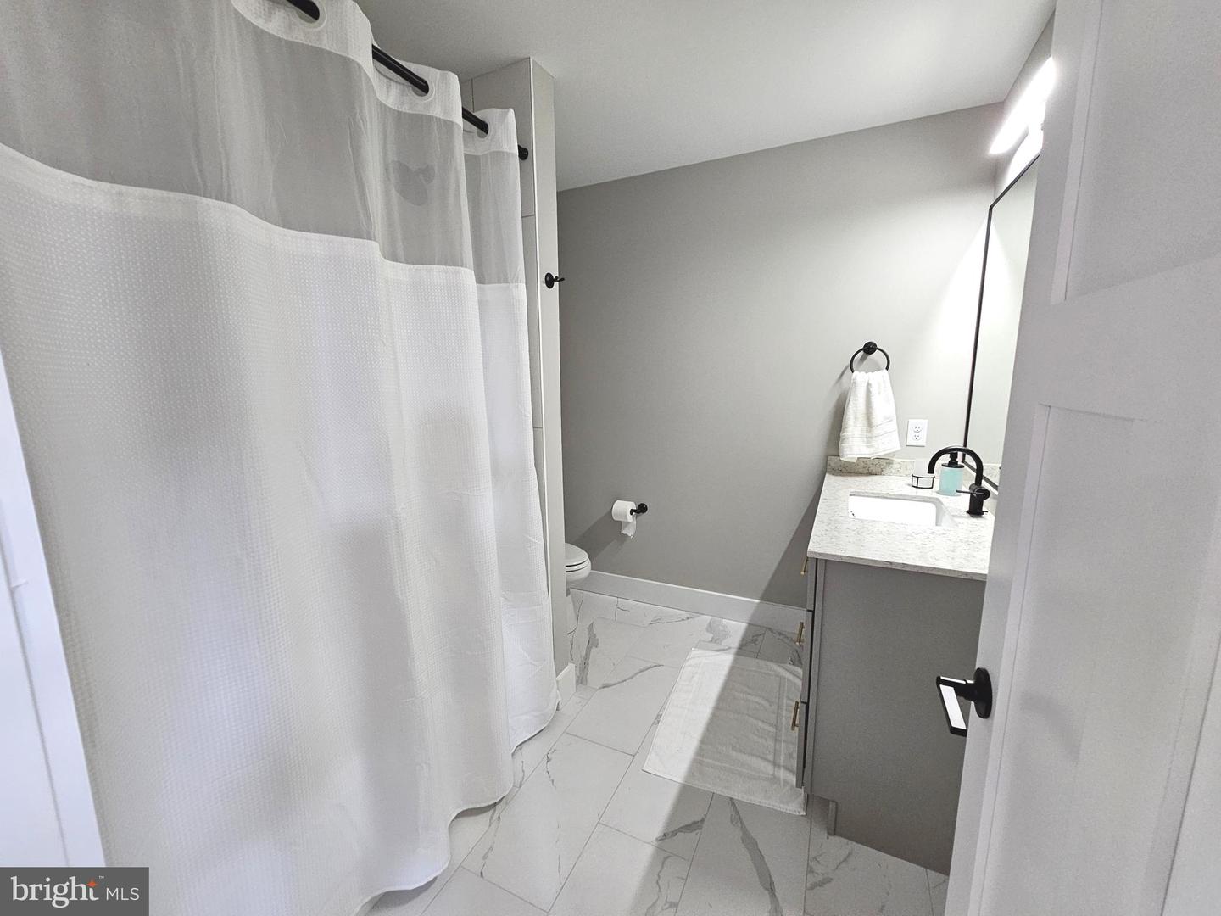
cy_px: 458
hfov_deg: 106.2
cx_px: 610
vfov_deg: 89.9
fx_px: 459
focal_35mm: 13
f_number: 2.2
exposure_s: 1/60
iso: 250
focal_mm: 2.2
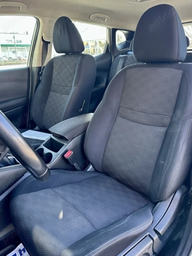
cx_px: 97
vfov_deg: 67.3
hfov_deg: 53.1
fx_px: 192
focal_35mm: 26
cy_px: 131
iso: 250
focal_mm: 6.86
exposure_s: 1/109
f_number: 1.78
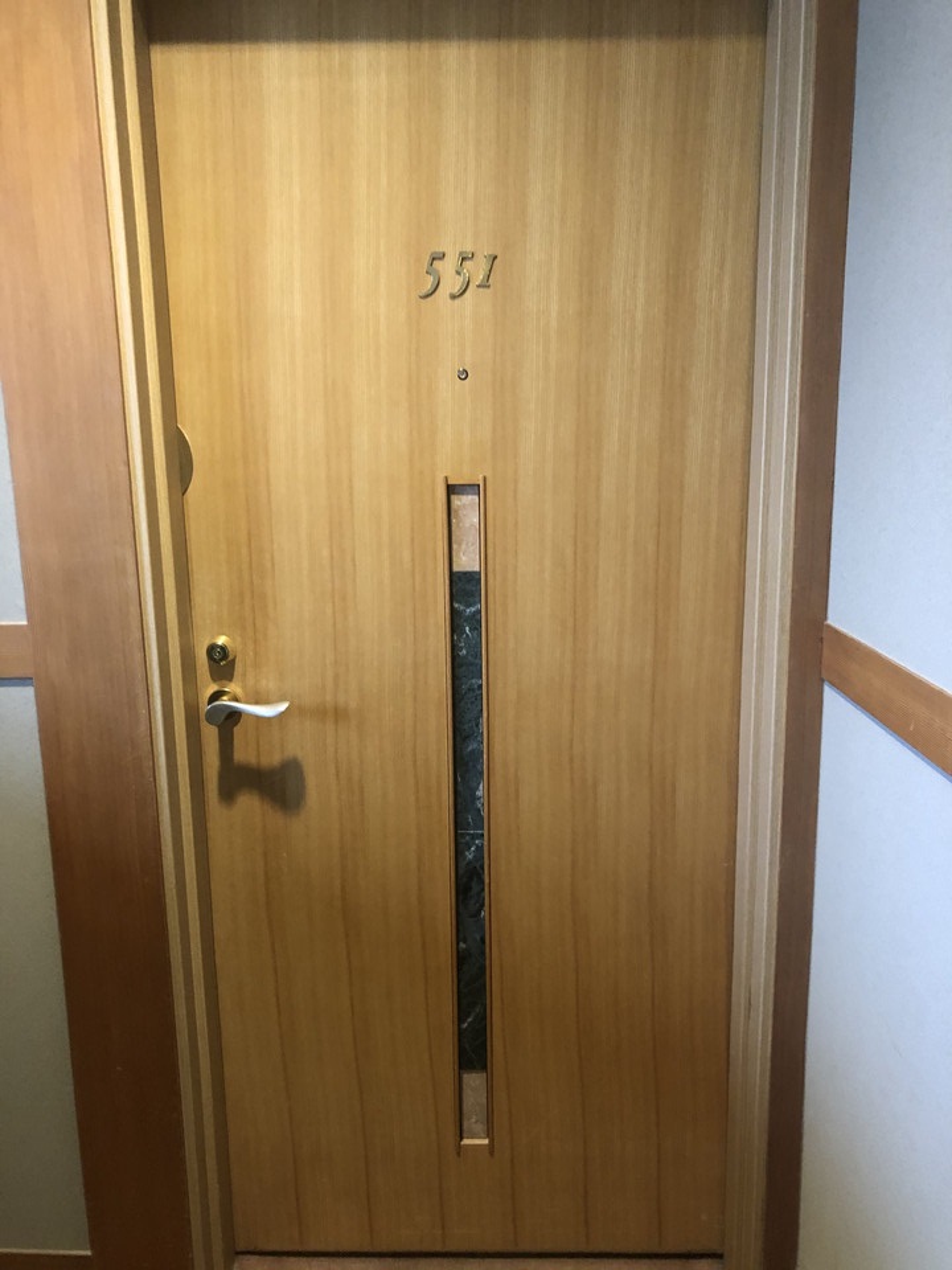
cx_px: 476
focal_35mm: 28
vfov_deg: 63.4
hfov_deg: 49.7
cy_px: 635
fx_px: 1027
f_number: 1.8
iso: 100
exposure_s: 1/13
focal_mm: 3.99
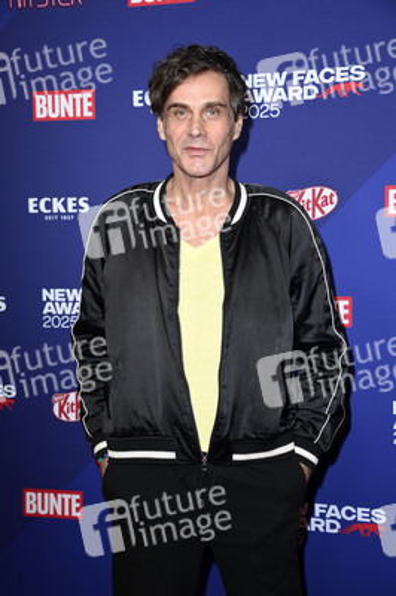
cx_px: 198
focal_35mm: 58
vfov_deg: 34.5
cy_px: 298
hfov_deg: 23.3
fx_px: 959
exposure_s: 1/250
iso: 800
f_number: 5.6
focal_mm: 58
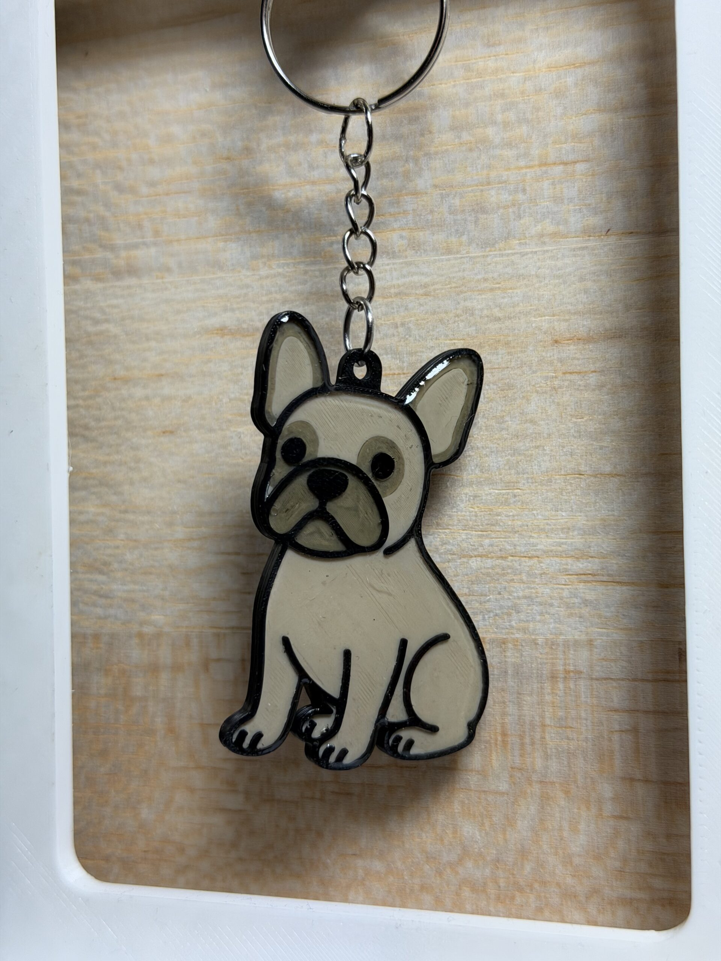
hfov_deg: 30.3
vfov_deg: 39.7
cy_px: 480
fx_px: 1333
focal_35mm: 48
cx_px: 360
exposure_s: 1/209
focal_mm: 6.76
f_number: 1.78
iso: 50
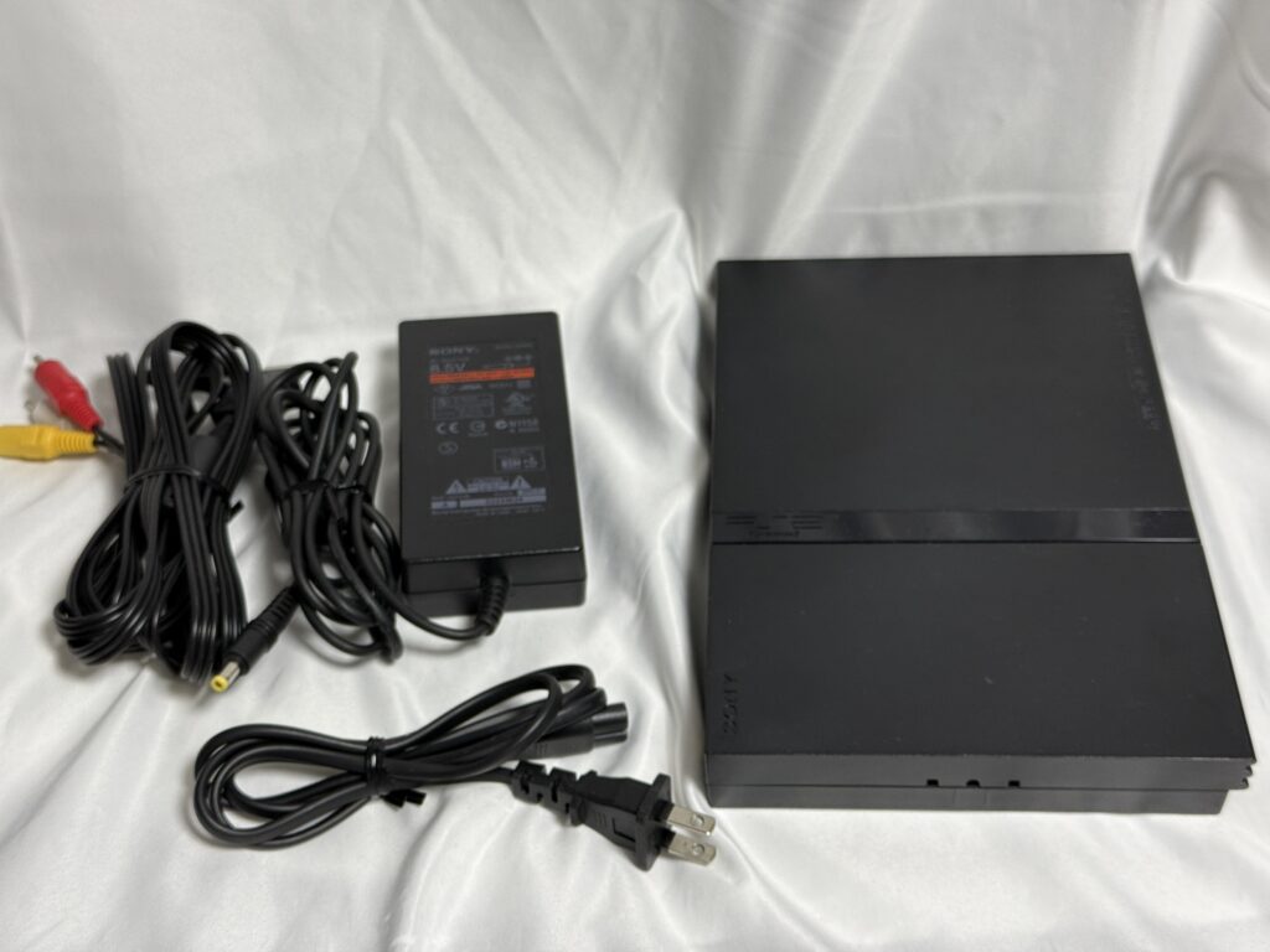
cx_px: 635
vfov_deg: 30.3
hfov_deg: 39.7
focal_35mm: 48
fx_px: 1761
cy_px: 476
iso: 160
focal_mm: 6.76
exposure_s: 1/57
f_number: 1.78
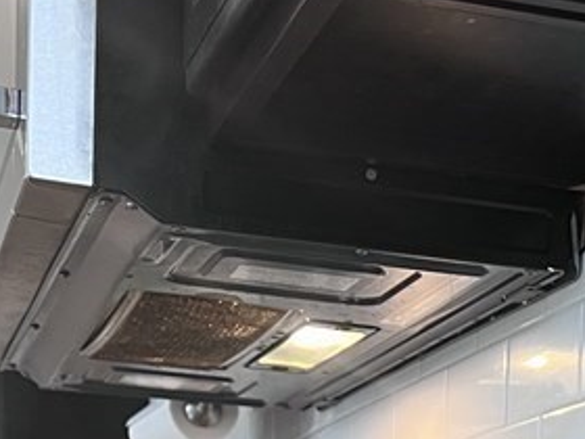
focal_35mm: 95
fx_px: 1605
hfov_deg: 20.5
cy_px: 742
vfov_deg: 14.1
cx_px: 422
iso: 100
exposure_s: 1/60
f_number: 1.5
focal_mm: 5.7
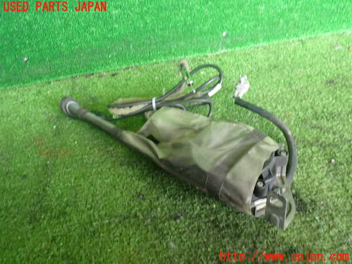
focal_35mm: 30
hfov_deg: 60.0
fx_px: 305
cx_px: 176
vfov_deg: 46.8
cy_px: 132
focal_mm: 5.4
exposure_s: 1/40
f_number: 2.3
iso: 200
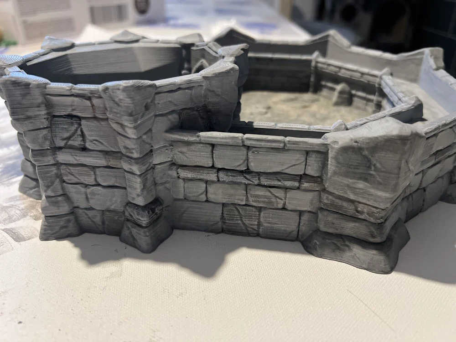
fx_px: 343
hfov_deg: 67.3
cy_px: 171
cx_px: 228
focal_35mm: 26
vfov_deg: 53.1
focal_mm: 5.7
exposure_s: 1/60
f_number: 1.5
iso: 320
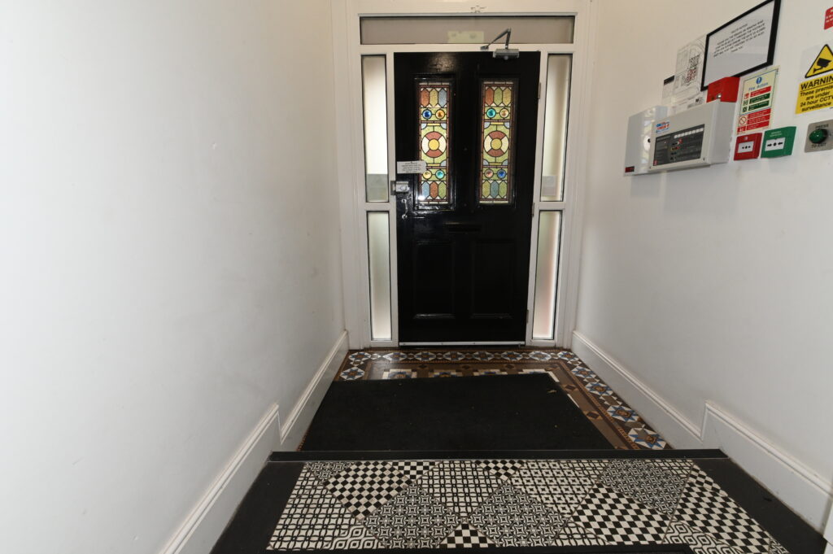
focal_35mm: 15
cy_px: 277
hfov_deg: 100.4
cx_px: 416
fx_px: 347
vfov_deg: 77.2
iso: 2000
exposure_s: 1/60
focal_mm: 15
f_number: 10
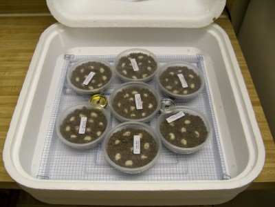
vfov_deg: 40.7
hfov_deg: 52.6
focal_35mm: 35
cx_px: 138
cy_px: 104
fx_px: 278
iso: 200
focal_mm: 6.2
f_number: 3.5
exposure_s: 1/40
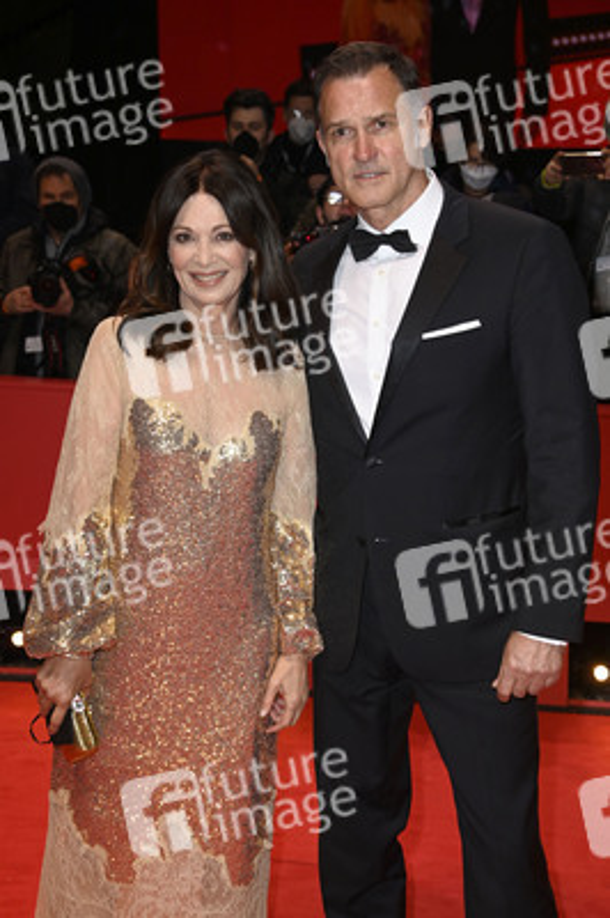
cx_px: 305
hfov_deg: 21.9
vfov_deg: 32.4
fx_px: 1578
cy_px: 459
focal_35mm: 62
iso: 640
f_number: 5.6
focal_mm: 62
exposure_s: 1/160
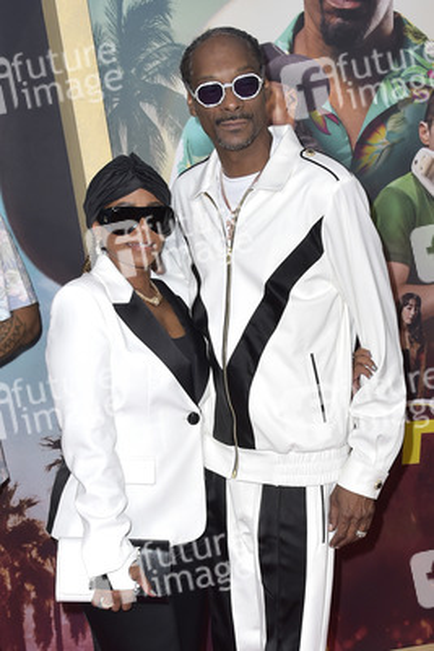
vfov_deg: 58.7
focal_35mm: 32
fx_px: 578
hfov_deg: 41.1
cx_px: 217
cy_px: 326
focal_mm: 32
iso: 640
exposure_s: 1/250
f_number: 5.6
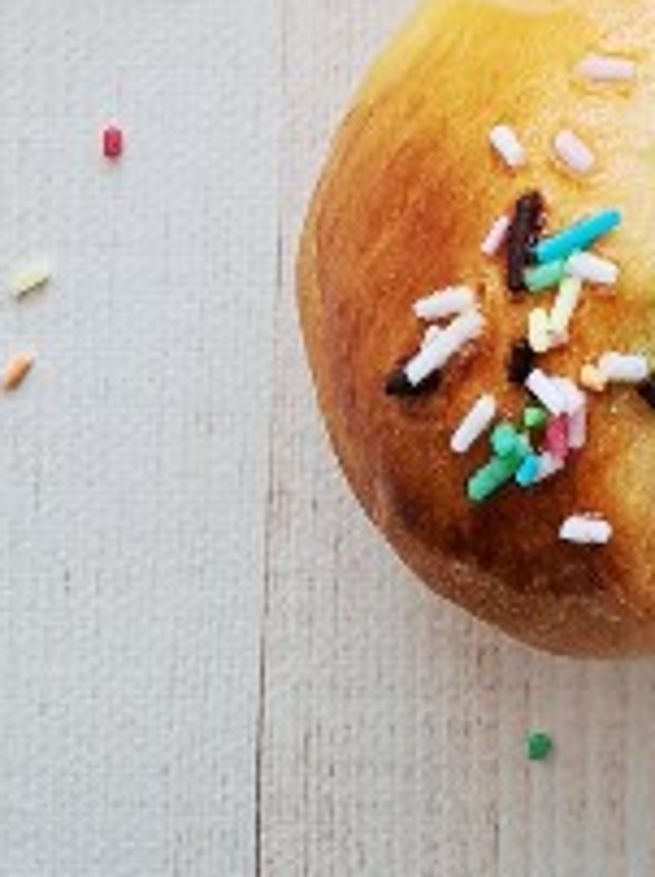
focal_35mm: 119
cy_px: -1237
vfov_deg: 12.7
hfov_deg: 11.2
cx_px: 1345
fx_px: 3009
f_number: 1.8
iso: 64
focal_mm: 5.23
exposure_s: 1/50
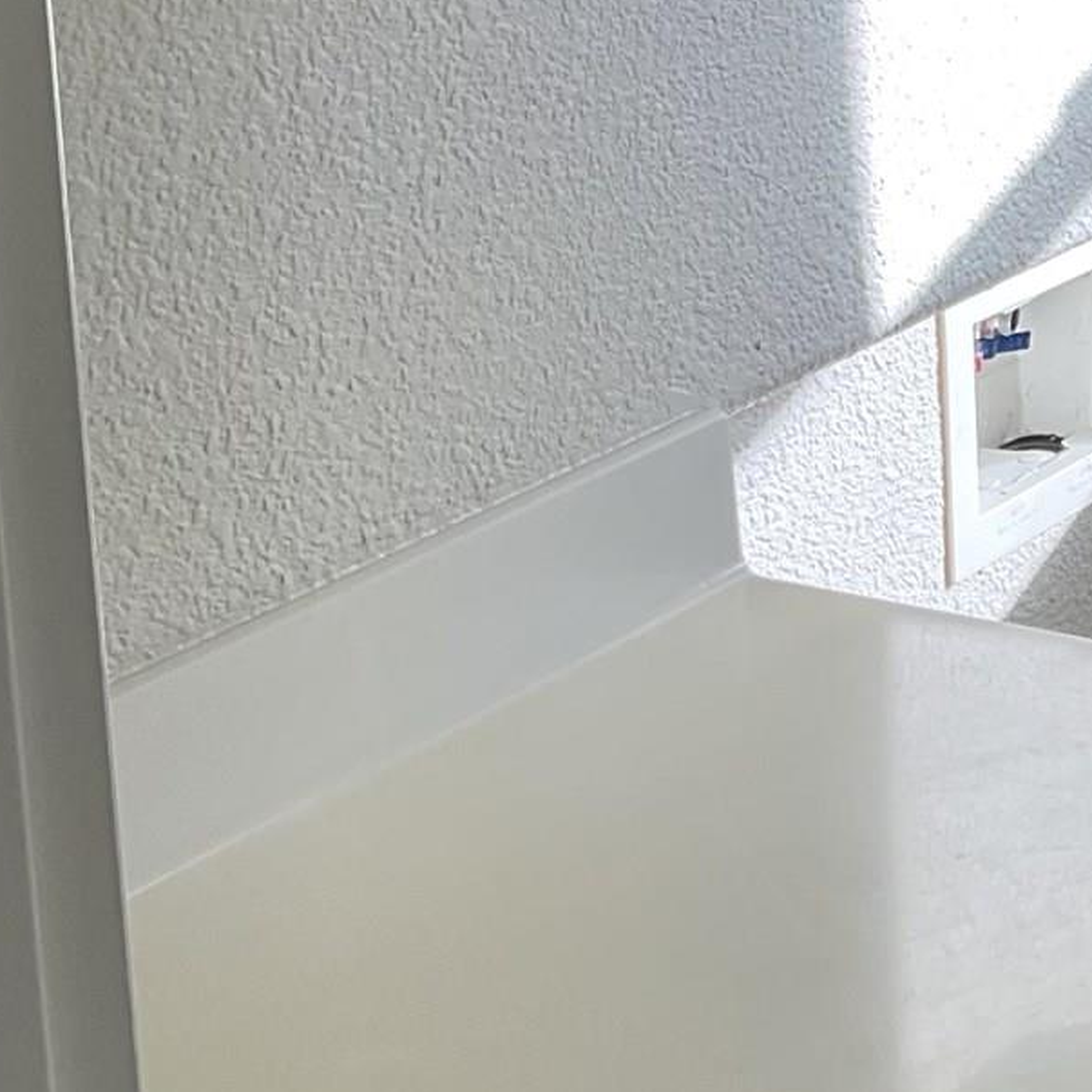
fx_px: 3498
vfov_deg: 16.9
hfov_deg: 16.5
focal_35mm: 98
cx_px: 1539
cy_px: -244
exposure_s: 1/123
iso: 16
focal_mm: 3
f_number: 1.8
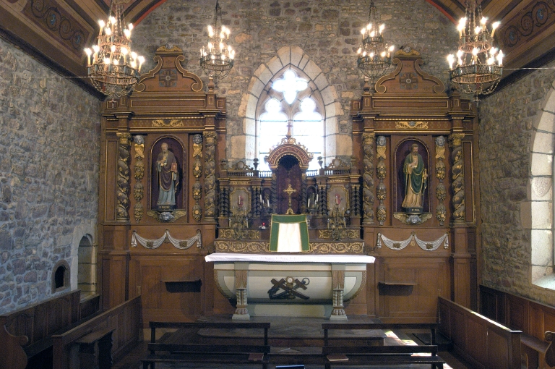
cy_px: 184
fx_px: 462
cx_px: 278
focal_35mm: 30
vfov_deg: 43.5
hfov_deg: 62.0
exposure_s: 1/15
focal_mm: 20
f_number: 10
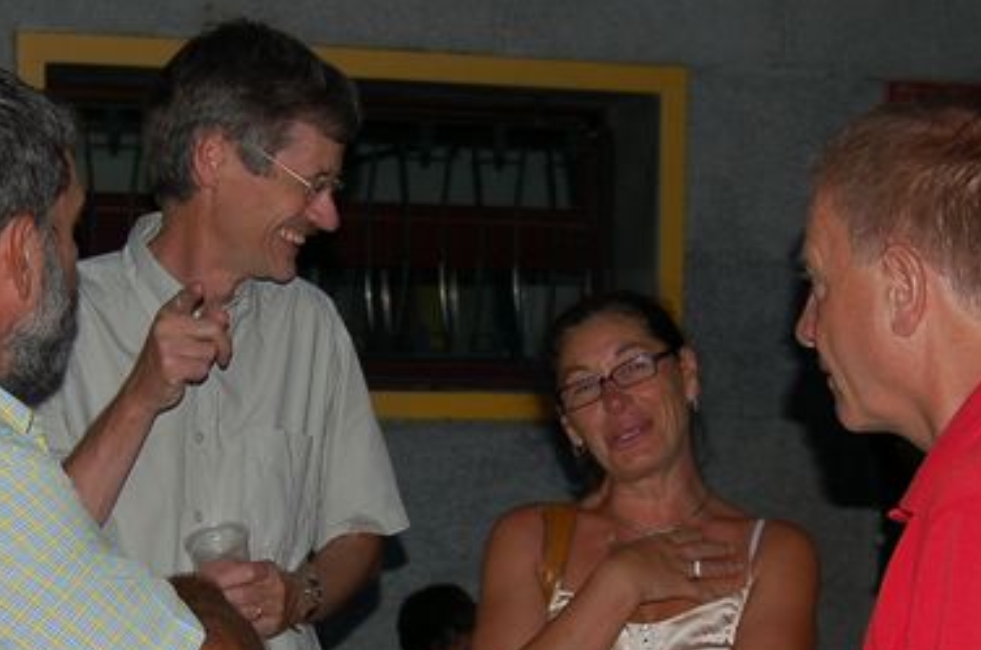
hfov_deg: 24.4
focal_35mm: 83
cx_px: 326
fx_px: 2257
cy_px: 459
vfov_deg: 16.3
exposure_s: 1/250
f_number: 4.5
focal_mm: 26
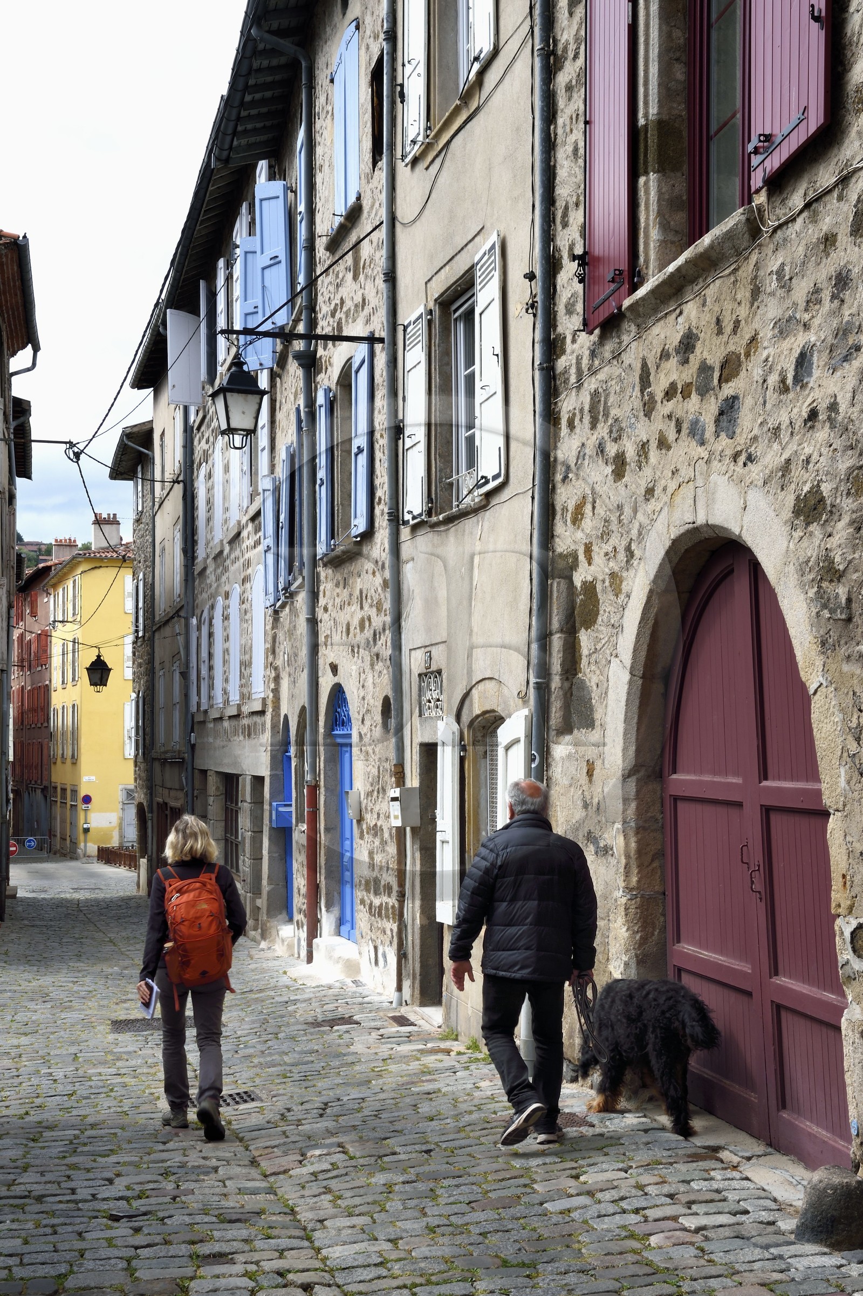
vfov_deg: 39.6
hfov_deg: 27.0
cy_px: 648
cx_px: 432
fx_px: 1799
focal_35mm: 50
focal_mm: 50
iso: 400
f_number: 22
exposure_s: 1/80
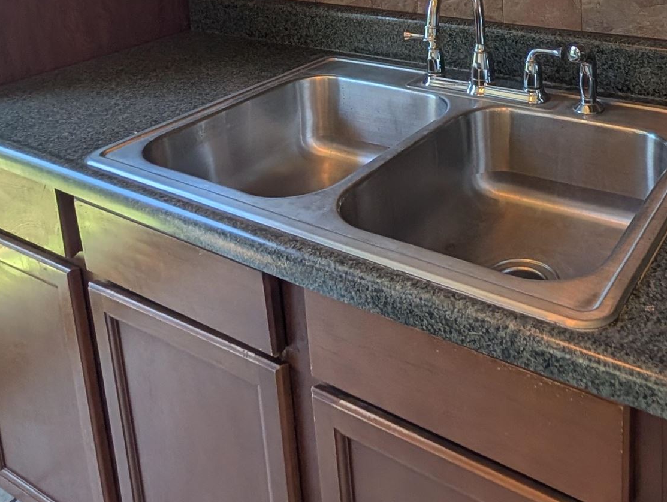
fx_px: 637
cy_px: -35
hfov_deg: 53.1
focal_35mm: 33
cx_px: 492
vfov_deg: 37.0
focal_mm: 2.02
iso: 137
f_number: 1.7
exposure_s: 1/120
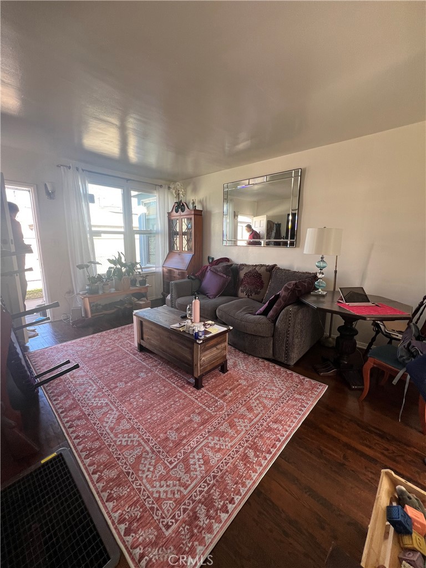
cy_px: 284
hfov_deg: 89.9
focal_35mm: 13
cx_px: 213
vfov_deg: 106.2
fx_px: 213
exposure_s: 1/99
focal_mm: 1.57
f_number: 1.8
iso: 80
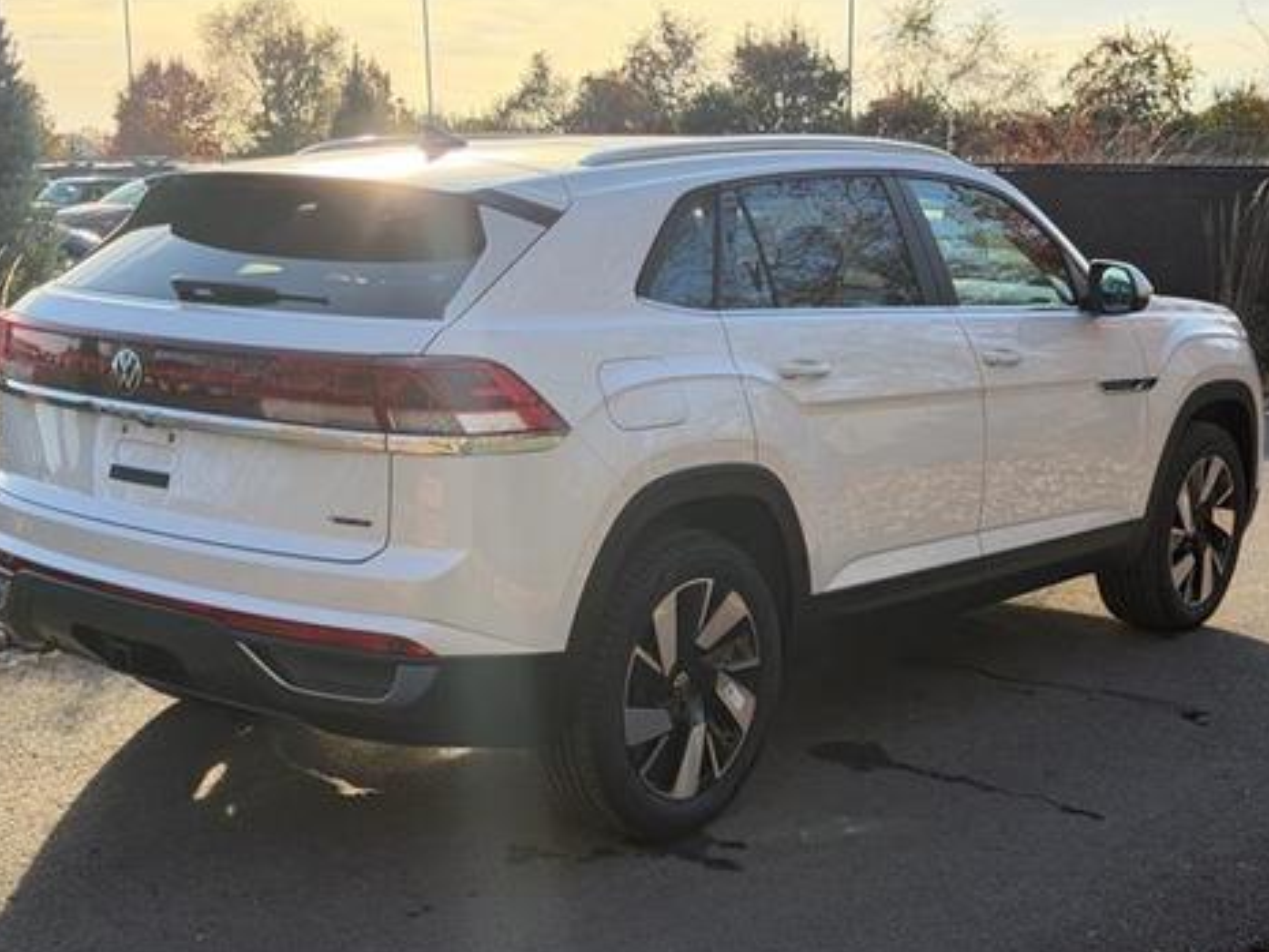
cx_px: 614
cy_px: 496
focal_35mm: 52
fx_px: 1907
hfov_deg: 36.8
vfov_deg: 28.0
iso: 80
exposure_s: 1/1285
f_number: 1.78
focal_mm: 6.76
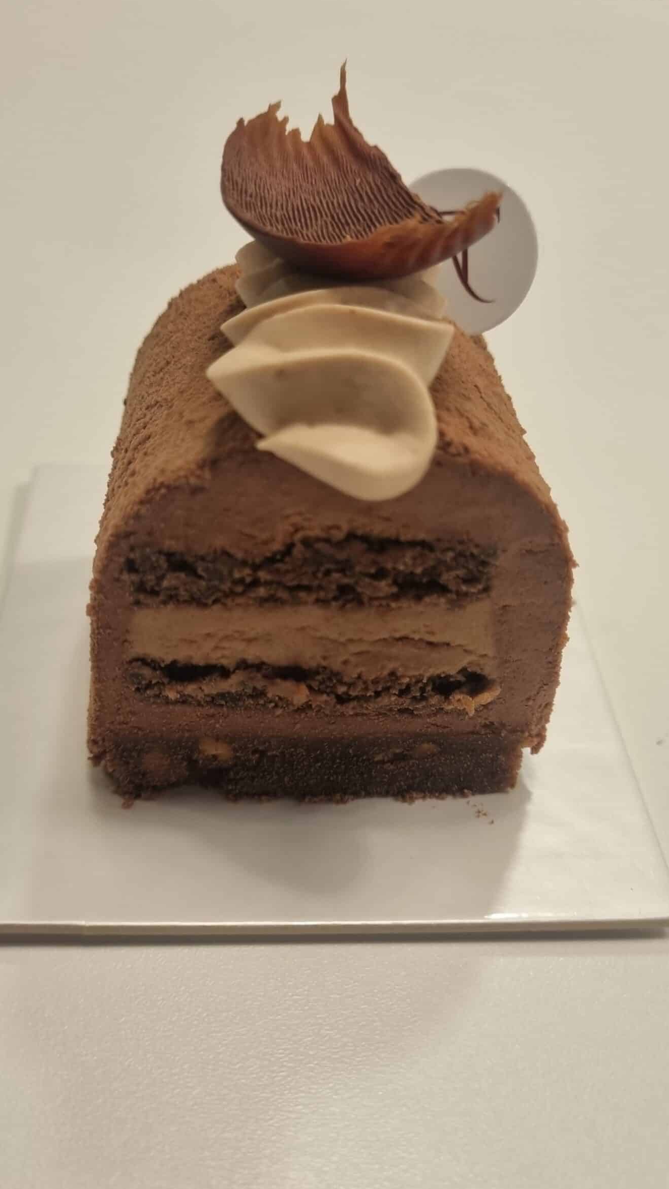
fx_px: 977
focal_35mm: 31
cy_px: 607
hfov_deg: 37.8
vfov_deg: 62.6
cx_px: 309
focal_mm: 5.4
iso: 80
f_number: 1.8
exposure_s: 1/100
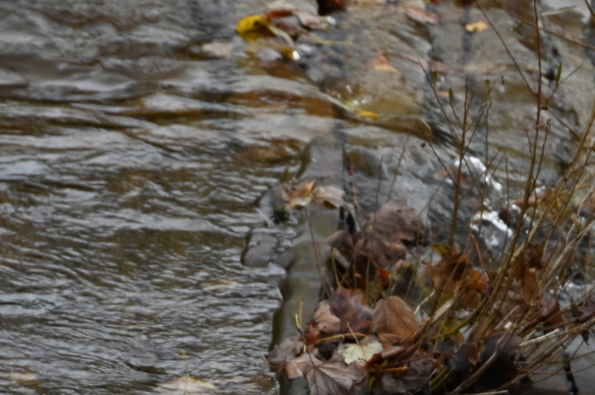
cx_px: 276
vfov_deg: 1.0
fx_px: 22310
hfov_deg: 1.5
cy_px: 720
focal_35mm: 1351
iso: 400
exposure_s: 1/400
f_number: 5.6
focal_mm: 360
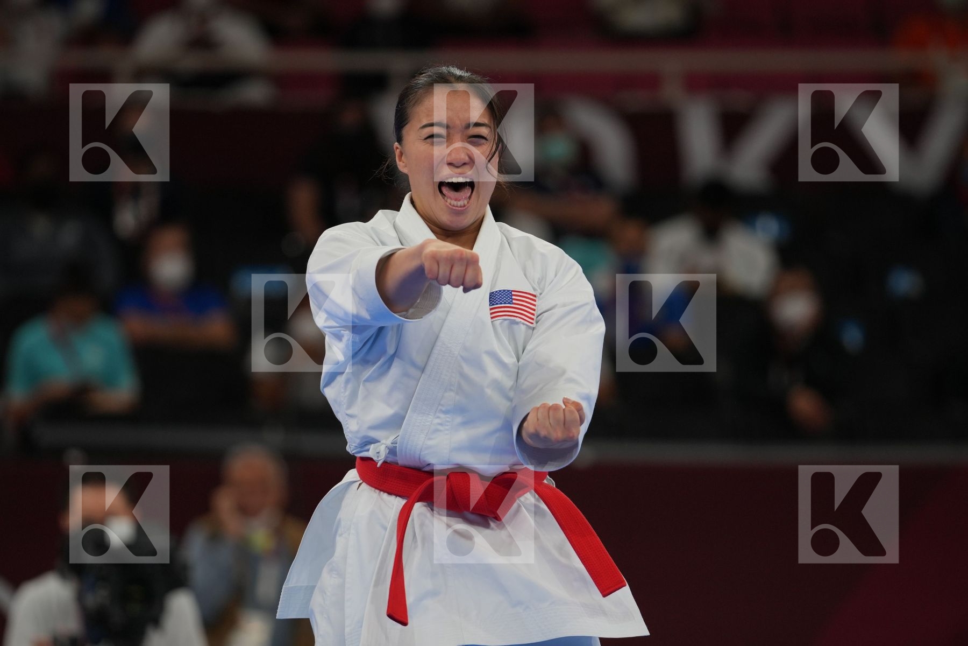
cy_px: 323
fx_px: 8066
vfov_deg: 4.6
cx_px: 484
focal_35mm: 300
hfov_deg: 6.9
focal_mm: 200
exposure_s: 1/1000
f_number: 2.8
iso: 400
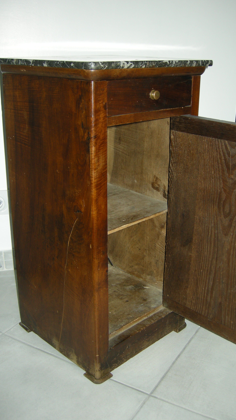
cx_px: 131
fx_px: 445
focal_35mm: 40
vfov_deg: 50.5
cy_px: 211
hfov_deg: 29.7
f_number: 2.7
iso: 64
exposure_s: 1/60
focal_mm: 7.5
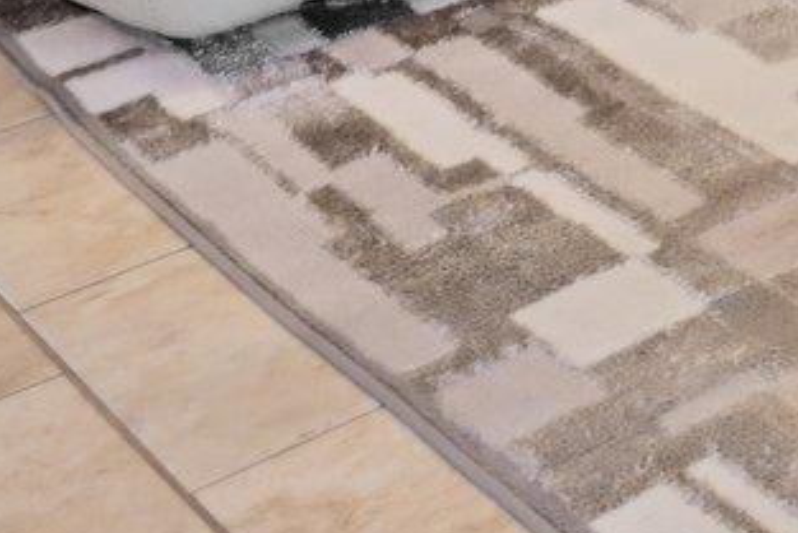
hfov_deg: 10.8
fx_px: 2246
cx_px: 2514
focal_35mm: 101
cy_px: -1139
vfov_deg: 9.8
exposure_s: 1/10
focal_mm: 15.5
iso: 400
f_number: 6.7
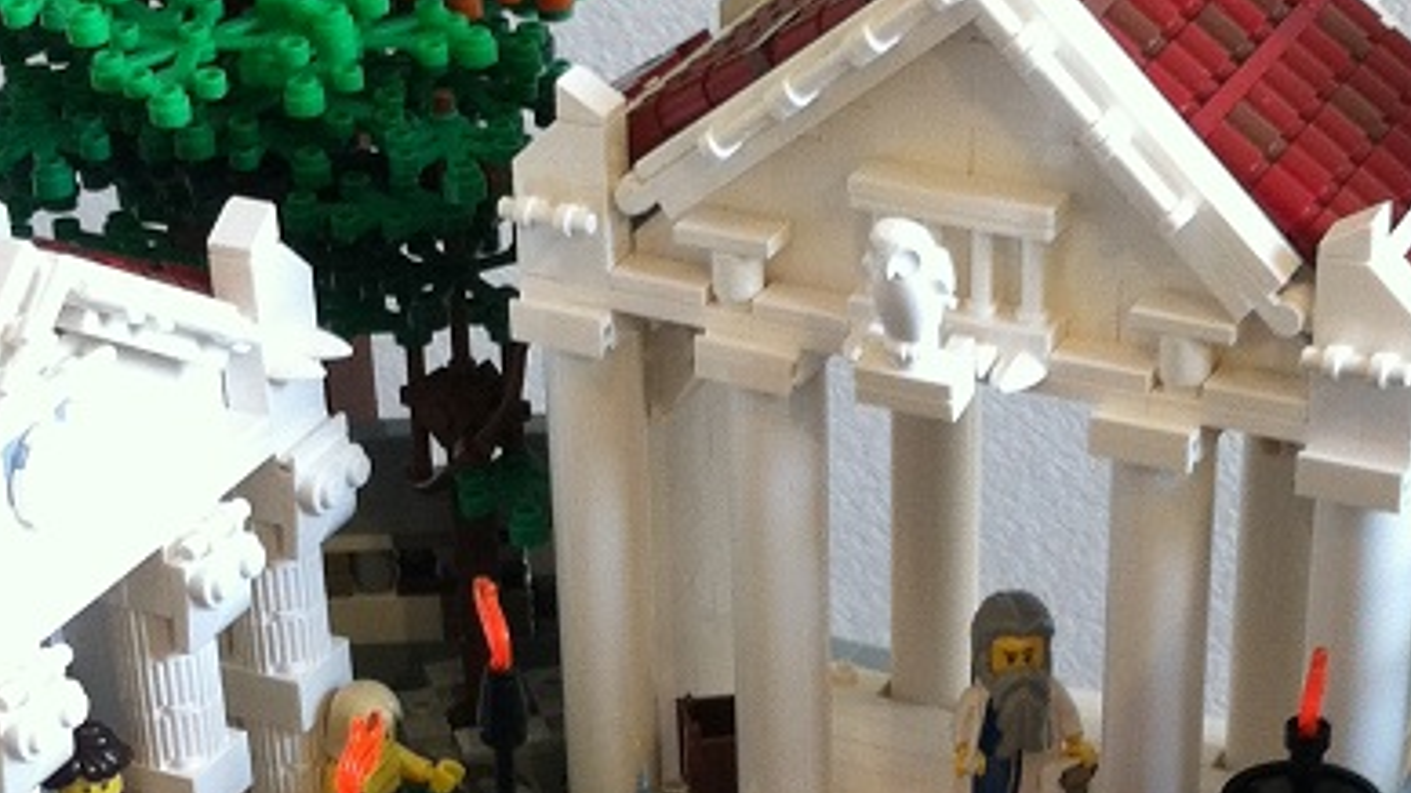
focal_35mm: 105
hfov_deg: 20.3
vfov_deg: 11.2
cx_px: 847
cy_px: 1035
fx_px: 3927
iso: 100
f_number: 2.8
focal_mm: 3.85
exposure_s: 1/15
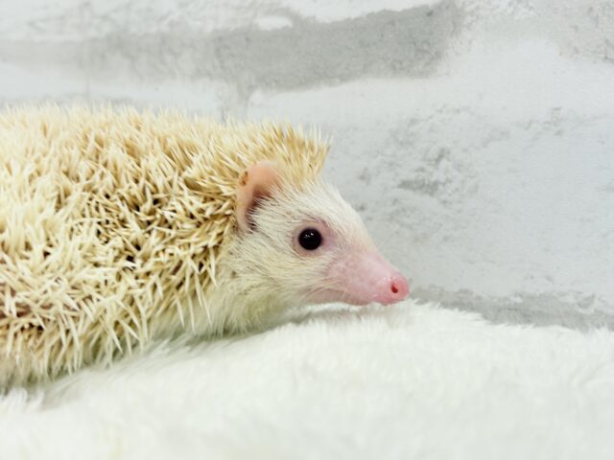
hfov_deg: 36.8
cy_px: 230
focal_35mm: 52
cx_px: 307
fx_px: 922
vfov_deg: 28.0
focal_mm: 5.96
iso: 40
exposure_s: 1/50
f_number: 1.6
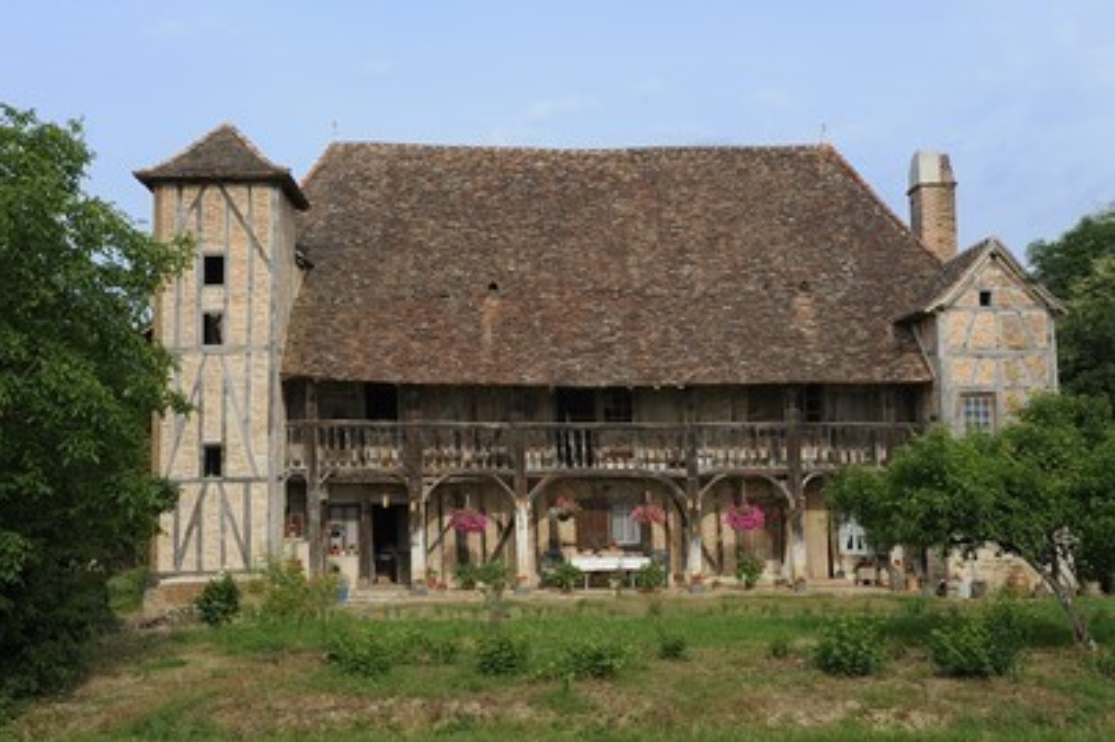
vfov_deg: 27.0
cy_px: 364
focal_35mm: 50
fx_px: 1548
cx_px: 567
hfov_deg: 39.6
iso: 200
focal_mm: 48
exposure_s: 1/160
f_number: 10
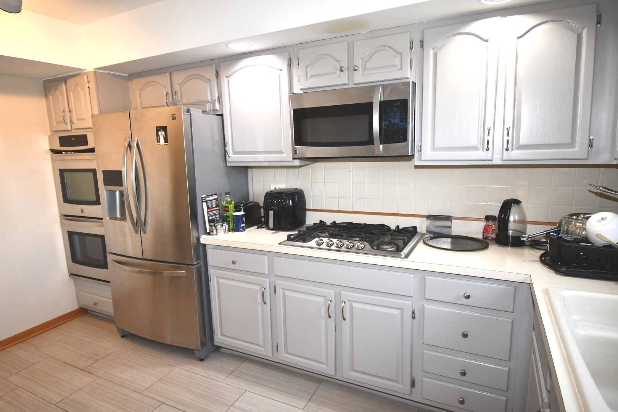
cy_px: 206
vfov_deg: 59.5
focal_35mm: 21
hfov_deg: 81.2
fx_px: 360
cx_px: 309
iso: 640
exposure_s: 1/60
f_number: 5
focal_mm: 14
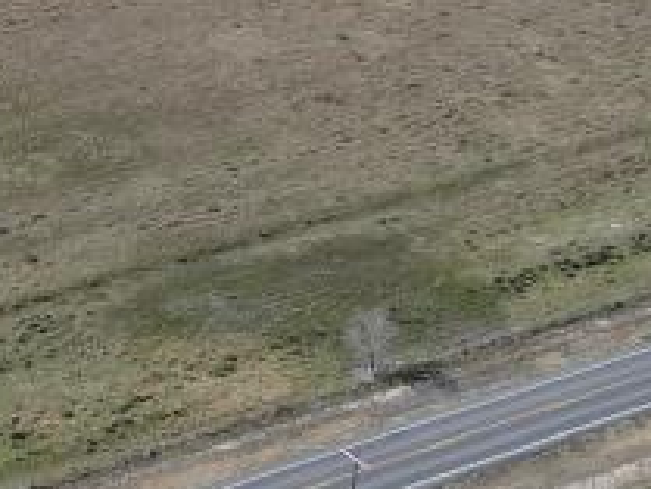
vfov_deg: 13.1
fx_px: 2070
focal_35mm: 110
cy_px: -112
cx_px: -187
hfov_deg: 16.9
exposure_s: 1/640
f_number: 2.8
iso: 100
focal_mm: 4.5
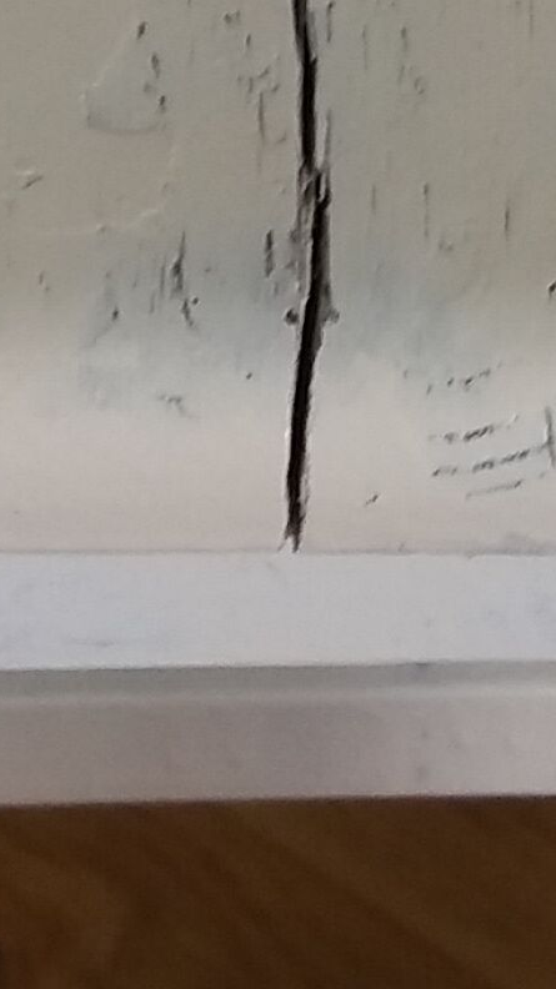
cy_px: -290
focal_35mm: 159
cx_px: 301
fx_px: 4171
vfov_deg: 13.1
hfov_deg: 7.6
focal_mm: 3.7
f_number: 1.9
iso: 80
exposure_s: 1/40
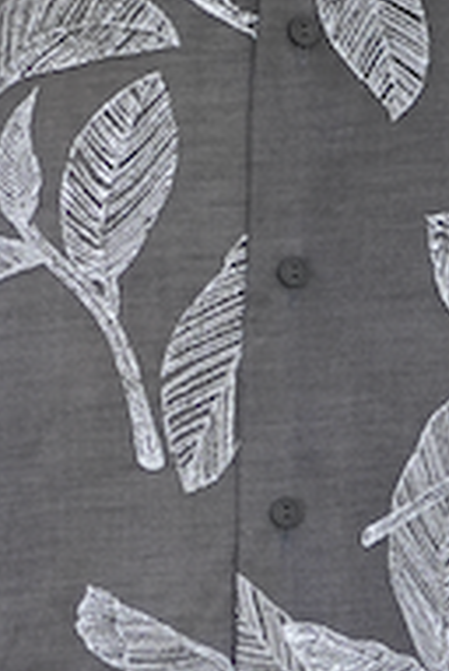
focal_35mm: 361
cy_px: 1307
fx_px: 6729
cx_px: 316
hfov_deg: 3.8
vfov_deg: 5.6
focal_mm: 54
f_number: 4
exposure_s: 1/60
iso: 500
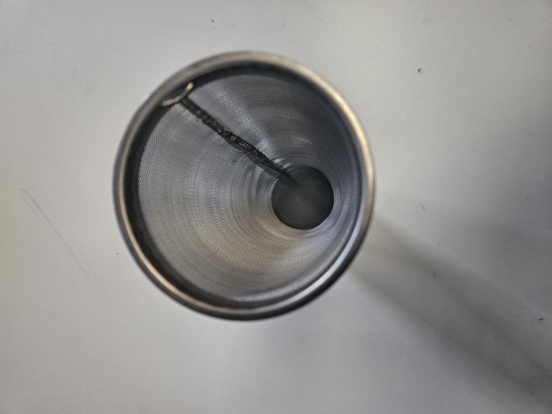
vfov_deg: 58.9
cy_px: 207
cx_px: 276
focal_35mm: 23
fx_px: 367
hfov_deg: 73.9
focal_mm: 5.4
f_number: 1.8
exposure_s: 1/25
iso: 640
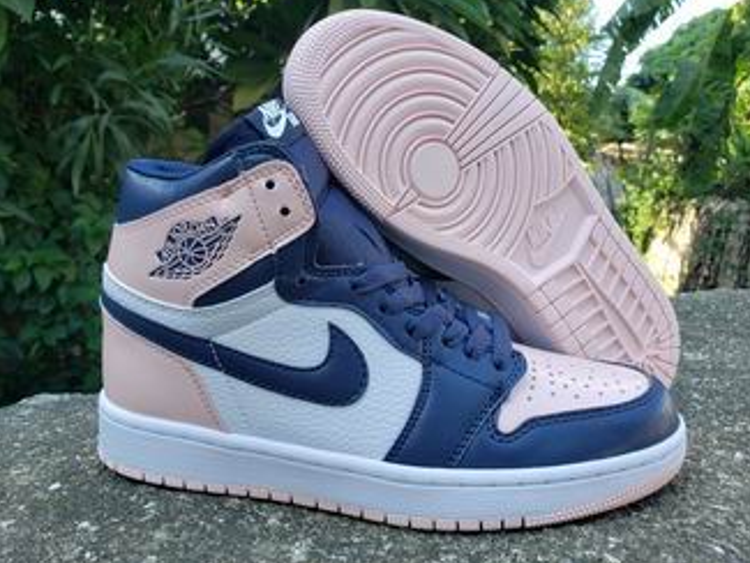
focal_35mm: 28
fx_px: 607
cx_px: 365
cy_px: 270
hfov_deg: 63.4
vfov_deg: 49.8
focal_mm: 4.3
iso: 50
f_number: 2.4
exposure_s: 1/125
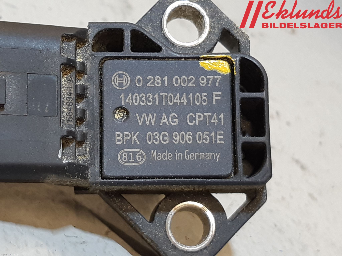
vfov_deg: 53.1
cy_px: 128
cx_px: 171
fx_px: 257
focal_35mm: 26
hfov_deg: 67.3
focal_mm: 3.93
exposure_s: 1/50
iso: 64
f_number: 1.7
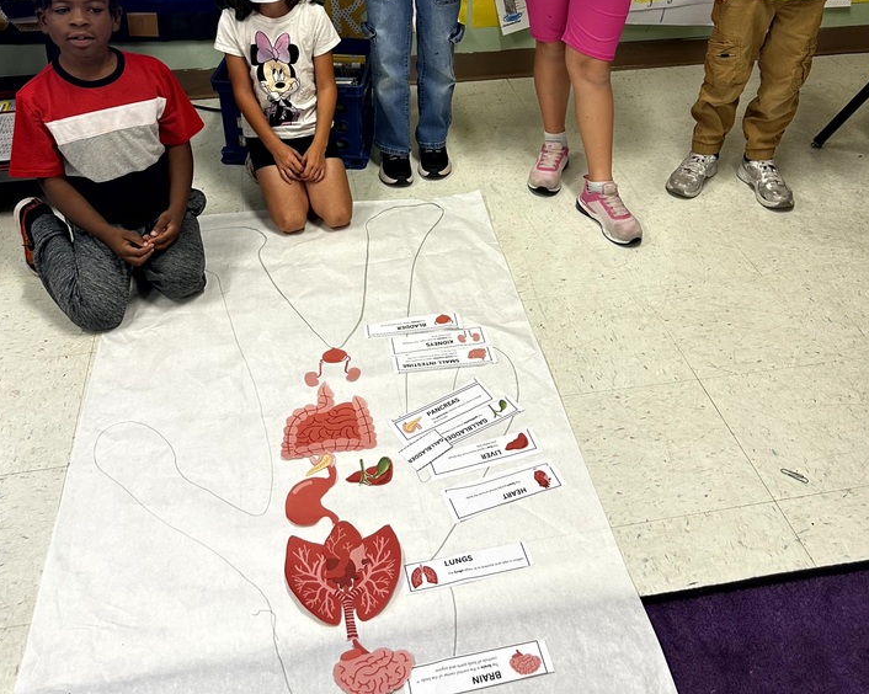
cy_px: 162
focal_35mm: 34
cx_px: 447
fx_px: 874
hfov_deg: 52.9
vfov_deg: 41.8
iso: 160
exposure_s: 1/60
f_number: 1.78
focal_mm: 6.86
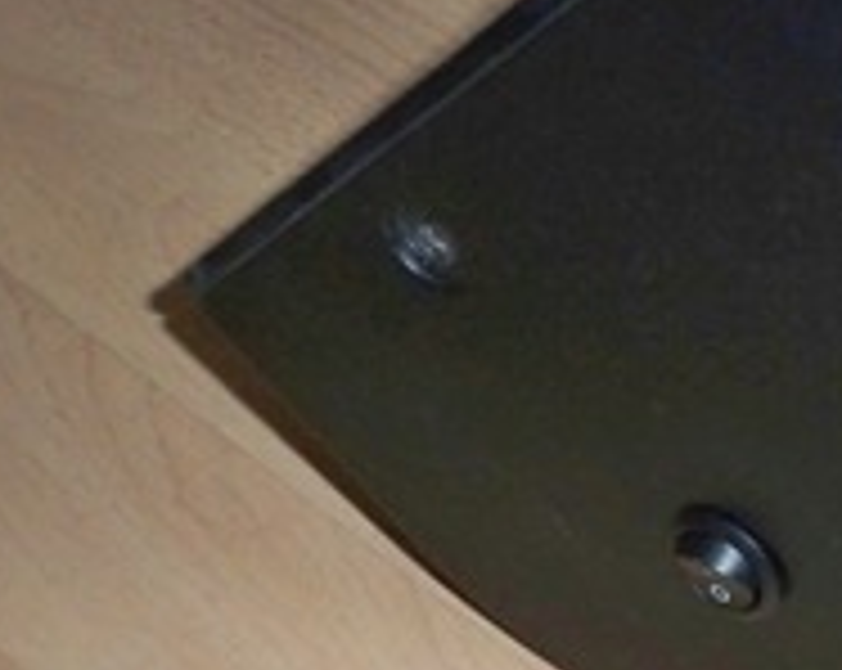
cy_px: 603
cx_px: 1162
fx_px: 2911
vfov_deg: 13.0
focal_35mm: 117
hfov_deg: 15.5
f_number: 3.1
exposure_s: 1/60
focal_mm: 6.3
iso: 200
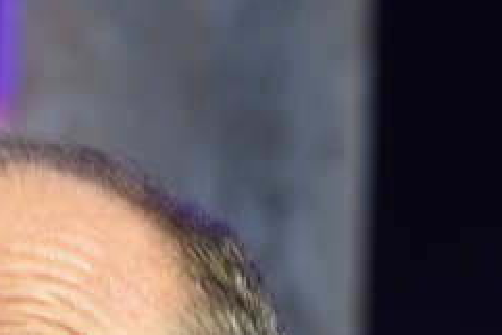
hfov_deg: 1.6
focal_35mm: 1313
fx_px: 18319
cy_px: 731
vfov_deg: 1.0
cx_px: 374
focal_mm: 175
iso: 800
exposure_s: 1/100
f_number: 5
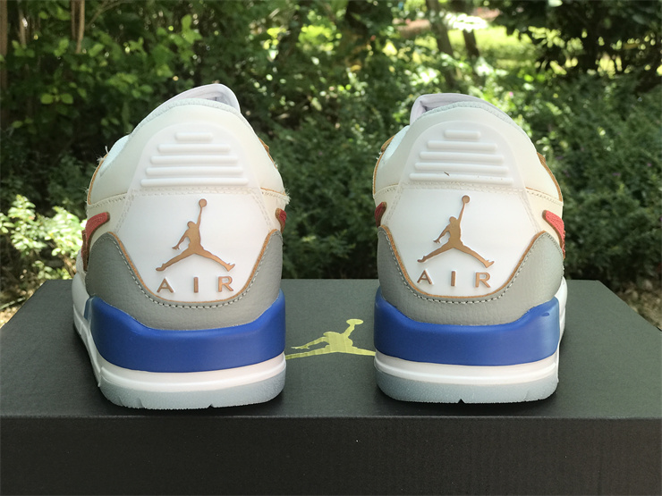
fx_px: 1090
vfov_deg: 25.7
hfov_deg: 33.8
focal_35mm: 57
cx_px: 331
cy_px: 248
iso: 20
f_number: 2.8
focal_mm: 6.6
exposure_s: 1/100
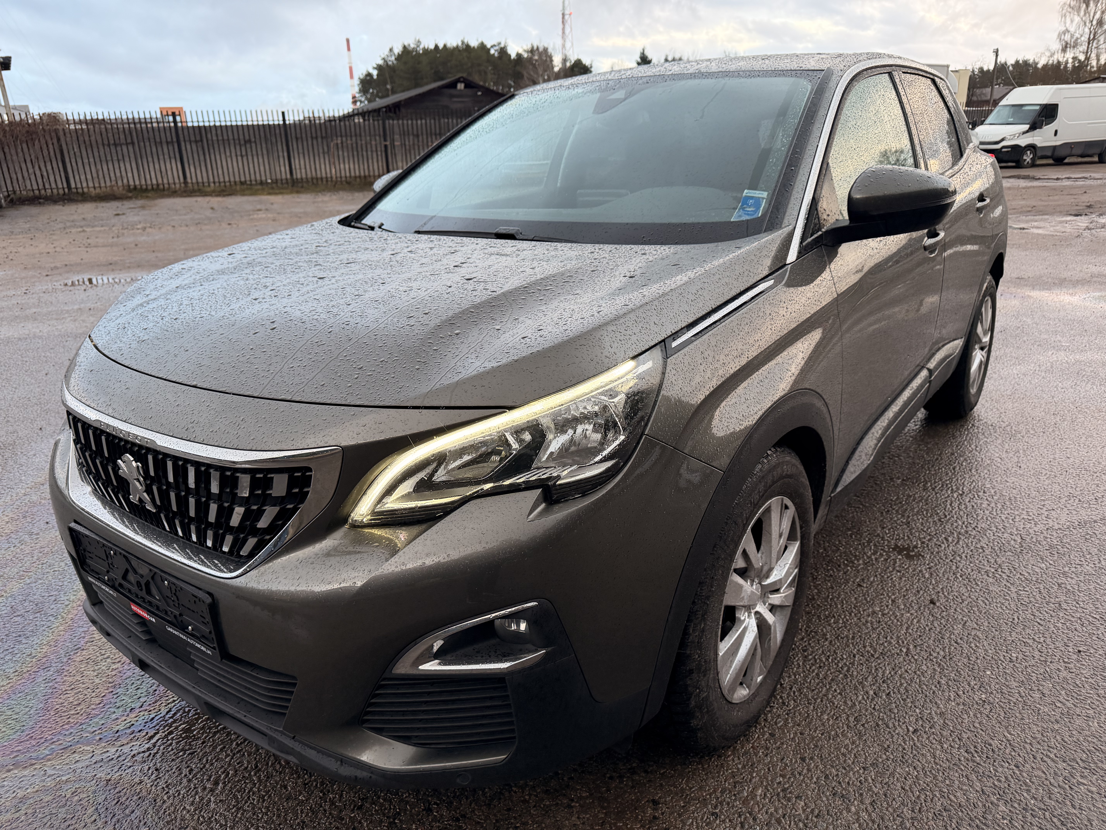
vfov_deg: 56.8
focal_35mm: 24
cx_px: 553
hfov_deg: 71.6
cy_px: 415
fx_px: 767
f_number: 1.78
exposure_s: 1/121
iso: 200
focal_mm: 6.76
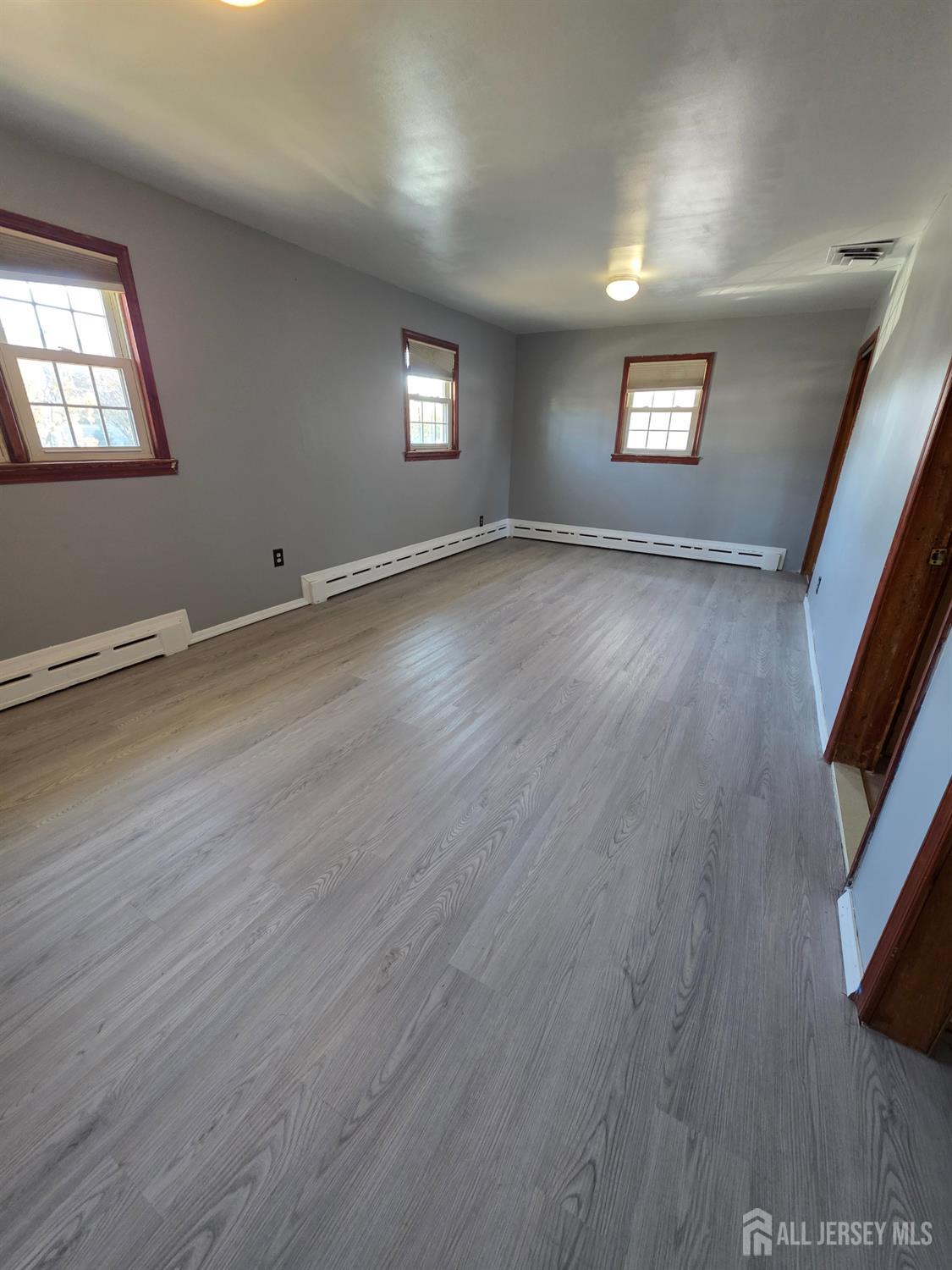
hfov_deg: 89.9
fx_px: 477
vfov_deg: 106.2
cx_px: 476
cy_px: 635
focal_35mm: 13
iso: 250
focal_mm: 2.2
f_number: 1.9
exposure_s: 1/60
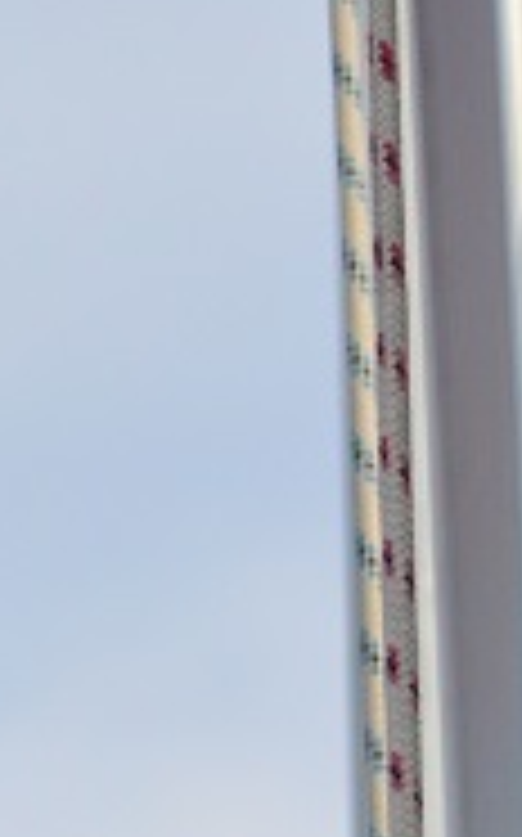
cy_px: -346
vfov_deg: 4.1
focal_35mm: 517
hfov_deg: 2.5
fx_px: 11786
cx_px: -464
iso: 640
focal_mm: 70
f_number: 4.5
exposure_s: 1/6400
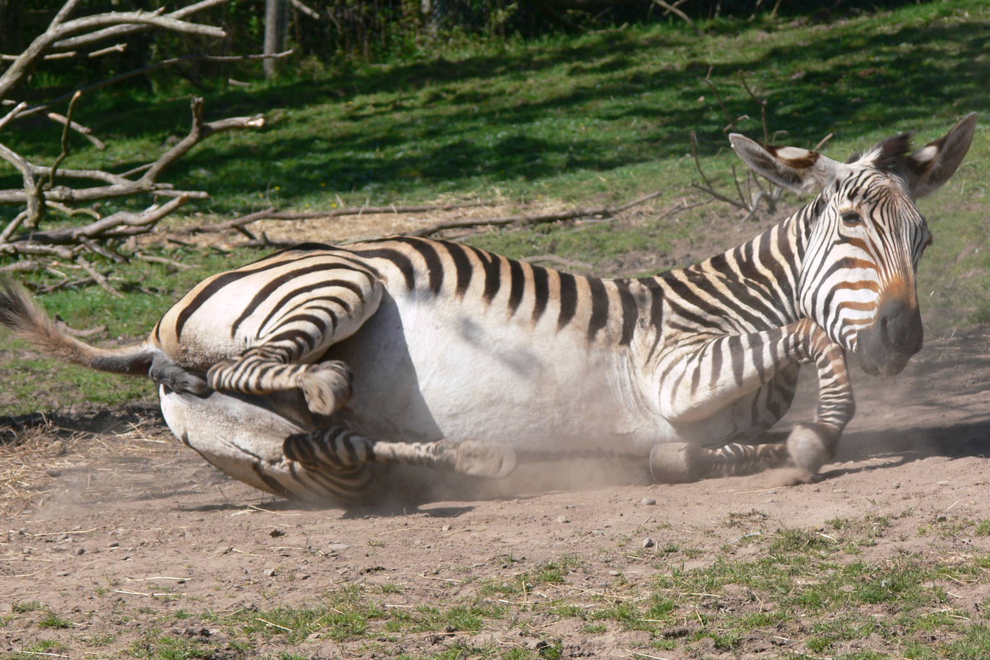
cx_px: 491
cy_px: 284
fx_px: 6929
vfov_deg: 5.5
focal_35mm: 252
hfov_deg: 8.2
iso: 80
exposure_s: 1/320
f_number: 5.6
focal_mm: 49
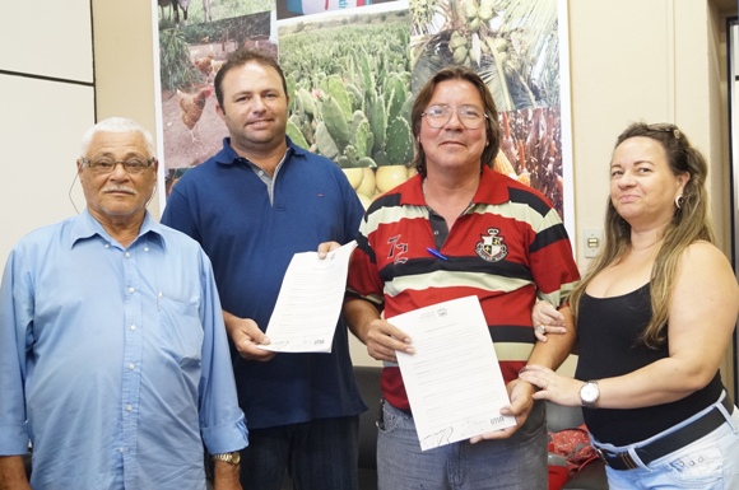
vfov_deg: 31.8
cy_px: 245
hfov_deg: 46.5
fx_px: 861
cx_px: 370
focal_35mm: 42
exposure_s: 1/40
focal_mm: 28
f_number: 5.6
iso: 1600
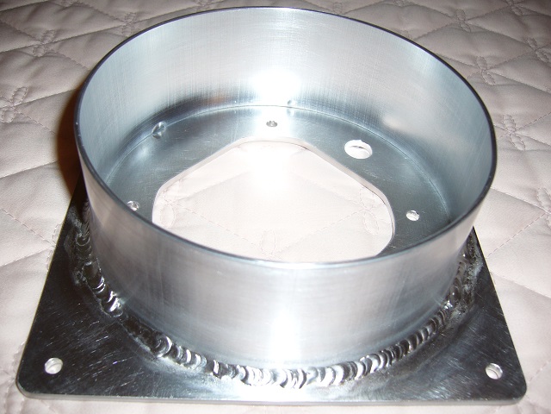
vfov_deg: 40.7
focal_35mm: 35
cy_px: 207
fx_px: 557
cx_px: 276
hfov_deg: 52.6
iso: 80
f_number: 2.8
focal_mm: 5.8
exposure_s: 1/30
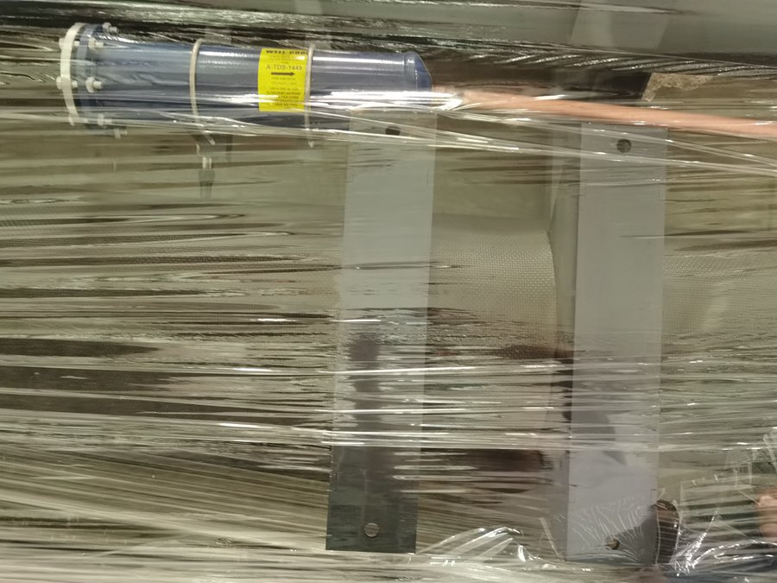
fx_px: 606
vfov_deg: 51.4
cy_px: 292
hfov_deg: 65.3
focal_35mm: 27
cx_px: 388
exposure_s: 1/24
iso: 640
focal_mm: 6.71
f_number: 1.9
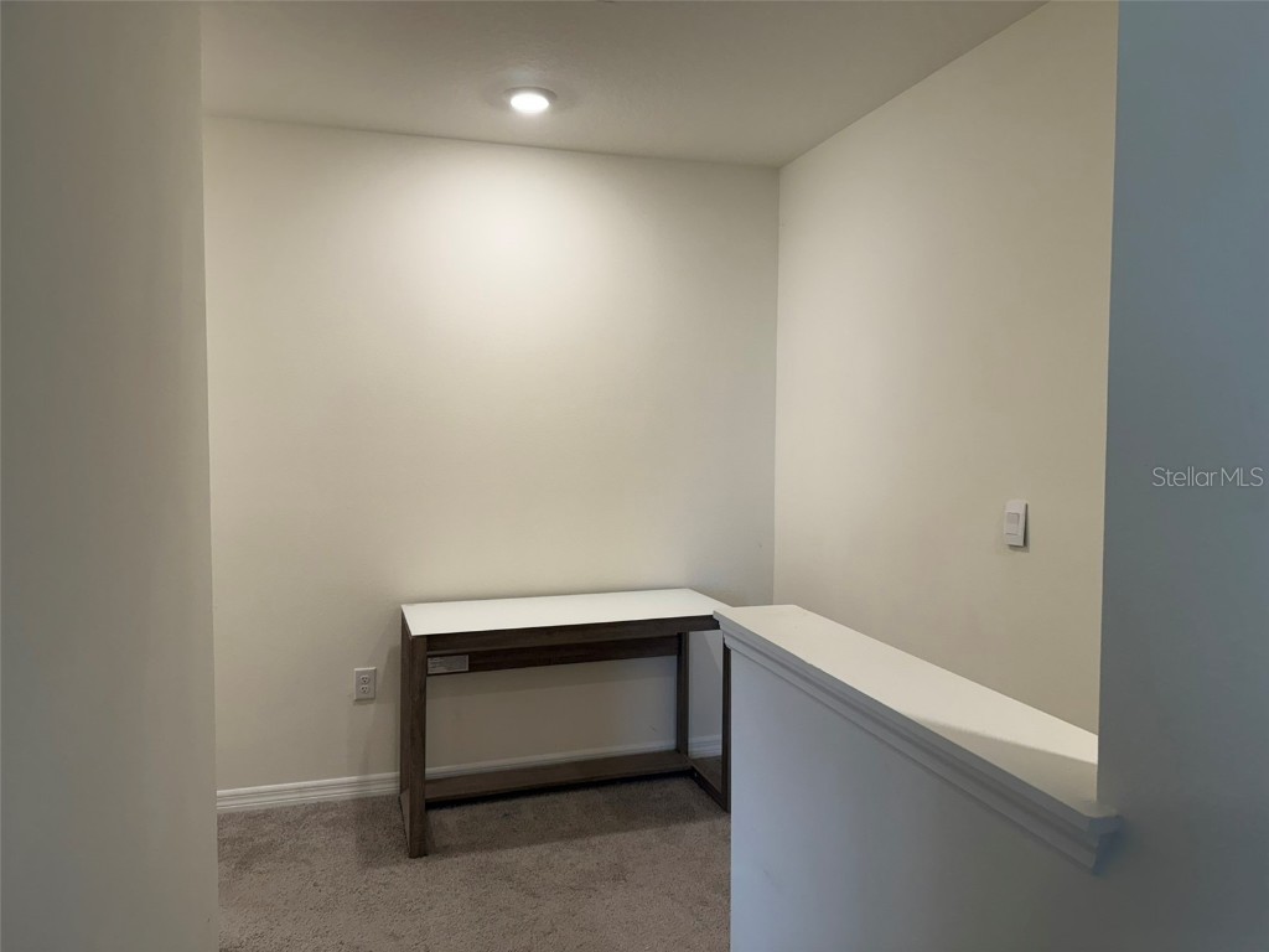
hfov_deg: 71.6
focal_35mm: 24
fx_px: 880
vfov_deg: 56.8
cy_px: 476
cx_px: 634
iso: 160
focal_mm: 6.76
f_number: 1.78
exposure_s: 1/120
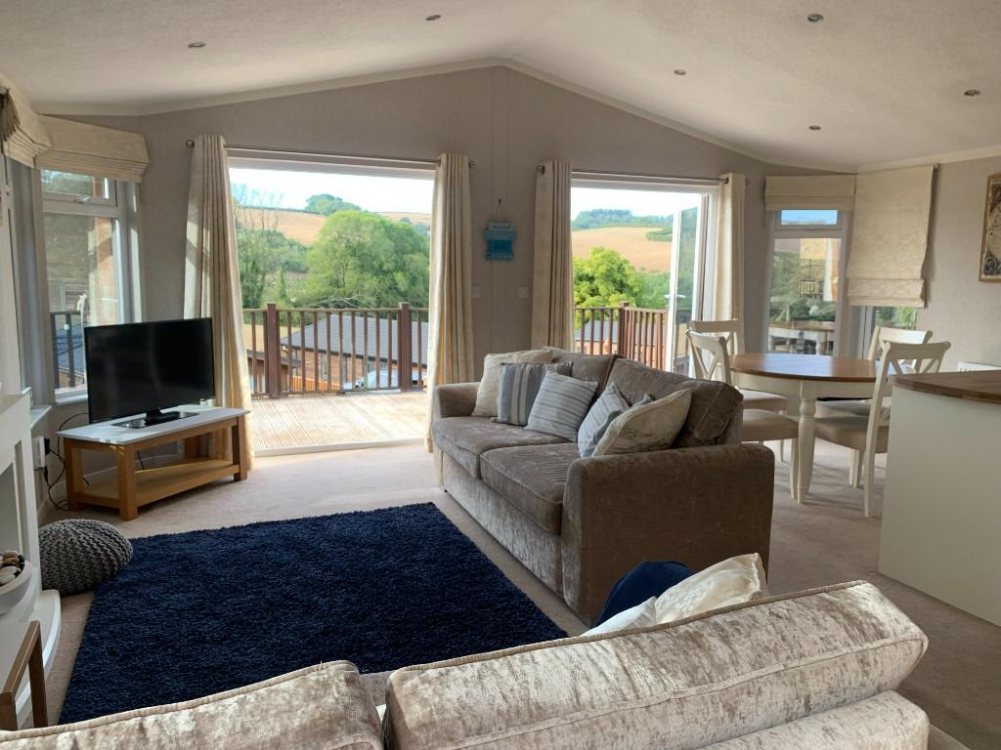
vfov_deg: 53.1
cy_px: 375
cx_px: 500
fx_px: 752
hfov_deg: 67.3
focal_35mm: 26
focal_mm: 4.25
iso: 40
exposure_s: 1/121
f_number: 1.8
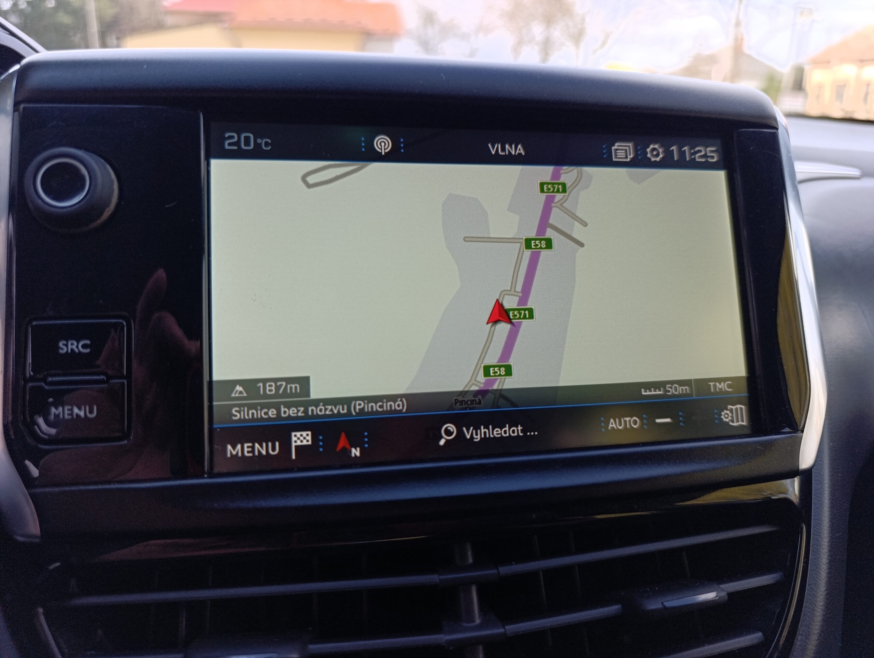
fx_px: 582
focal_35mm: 23
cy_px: 329
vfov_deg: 59.0
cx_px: 437
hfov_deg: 73.8
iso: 50
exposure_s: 1/235
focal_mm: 6.14
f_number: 1.6
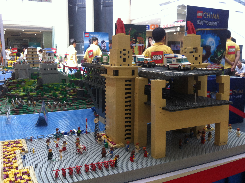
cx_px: 114
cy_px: 89
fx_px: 269
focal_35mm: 38
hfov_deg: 49.0
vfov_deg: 37.6
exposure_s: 1/40
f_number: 2.8
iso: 80
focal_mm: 3.85
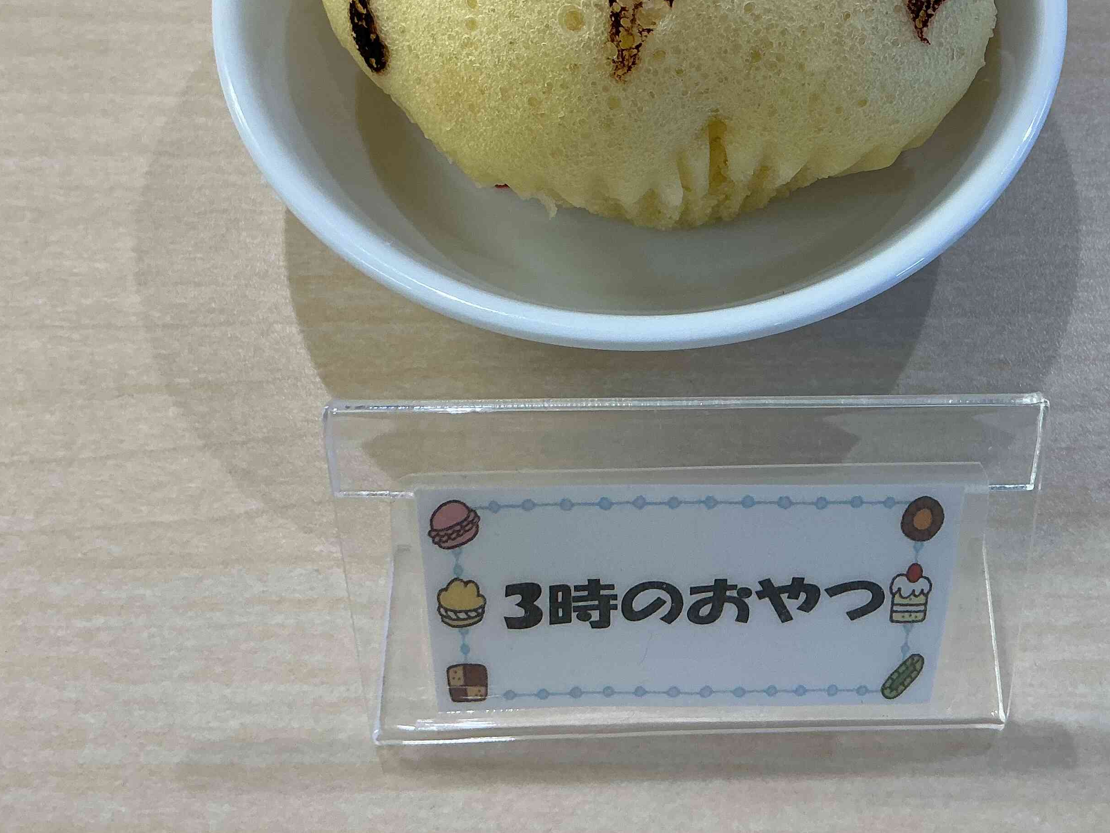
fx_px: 1539
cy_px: 199
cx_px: 763
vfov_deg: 29.7
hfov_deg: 39.1
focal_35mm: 48
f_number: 1.8
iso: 40
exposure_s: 1/60
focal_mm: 3
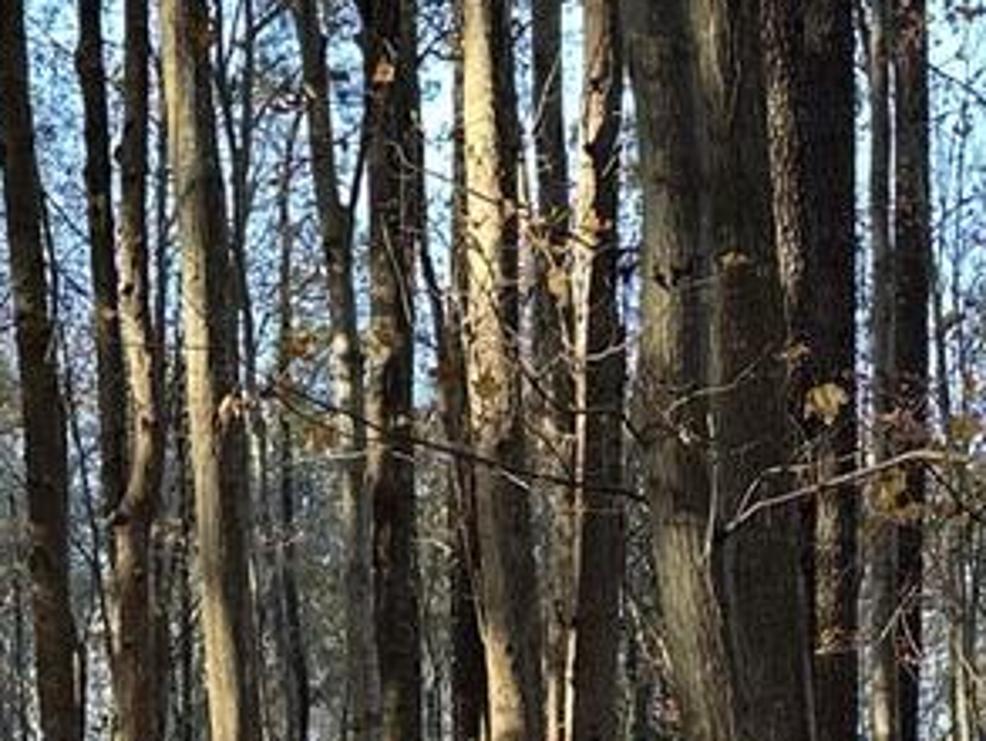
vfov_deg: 12.2
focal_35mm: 118
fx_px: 3362
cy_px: 936
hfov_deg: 16.6
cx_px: 249
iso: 64
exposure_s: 1/174
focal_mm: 6.86
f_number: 1.78
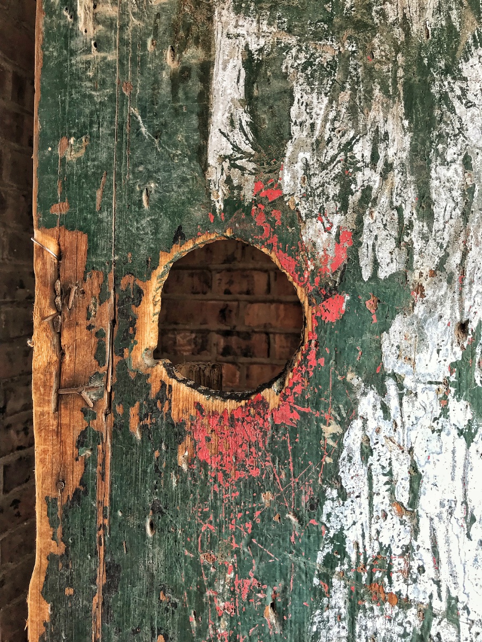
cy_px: 321
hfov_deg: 49.7
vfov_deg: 63.4
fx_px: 520
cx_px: 241
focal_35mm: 28
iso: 25
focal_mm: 3.99
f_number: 1.8
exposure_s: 1/45
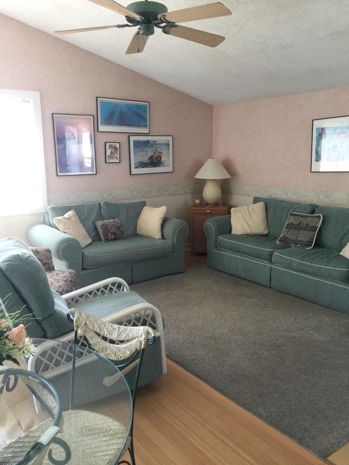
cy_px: 232
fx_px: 390
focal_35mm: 29
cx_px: 174
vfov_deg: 61.7
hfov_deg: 48.2
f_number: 2.2
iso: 32
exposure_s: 1/15
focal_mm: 4.15
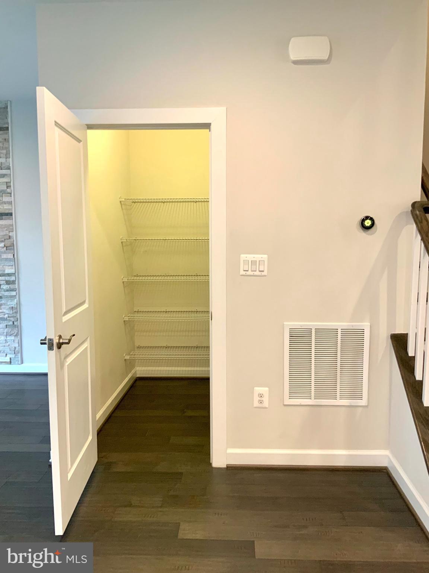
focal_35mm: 29
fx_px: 479
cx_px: 214
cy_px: 286
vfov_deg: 61.7
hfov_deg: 48.2
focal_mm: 3
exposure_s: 1/60
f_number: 1.8
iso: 125
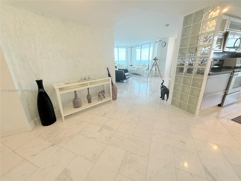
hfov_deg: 102.1
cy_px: 90
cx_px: 120
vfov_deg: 85.7
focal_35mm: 14
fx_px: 97
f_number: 2.2
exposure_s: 1/120
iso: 160
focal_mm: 2.22
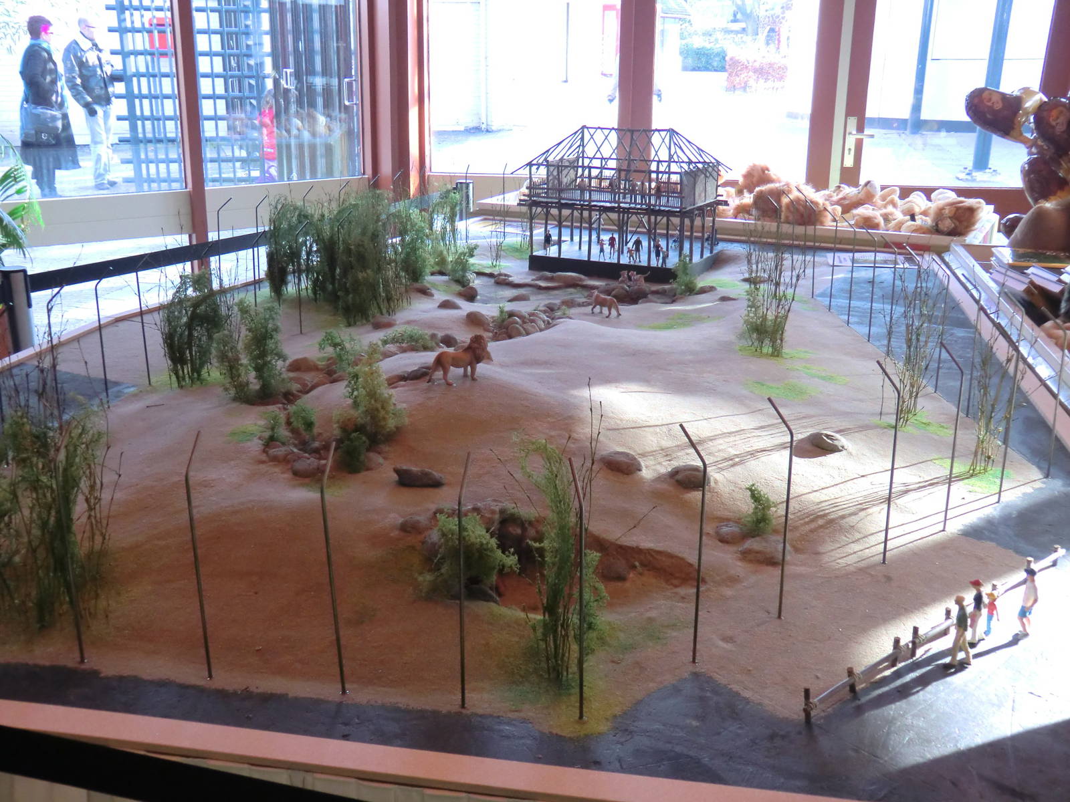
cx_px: 535
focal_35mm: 34
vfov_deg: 41.8
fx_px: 1051
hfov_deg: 54.0
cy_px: 401
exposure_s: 1/60
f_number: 3.6
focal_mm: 6.1
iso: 400
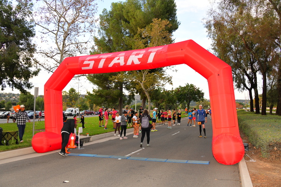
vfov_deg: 46.4
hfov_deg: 65.5
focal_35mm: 28
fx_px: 219
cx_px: 140
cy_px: 94
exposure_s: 1/250
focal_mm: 28
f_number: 6.3
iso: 2000
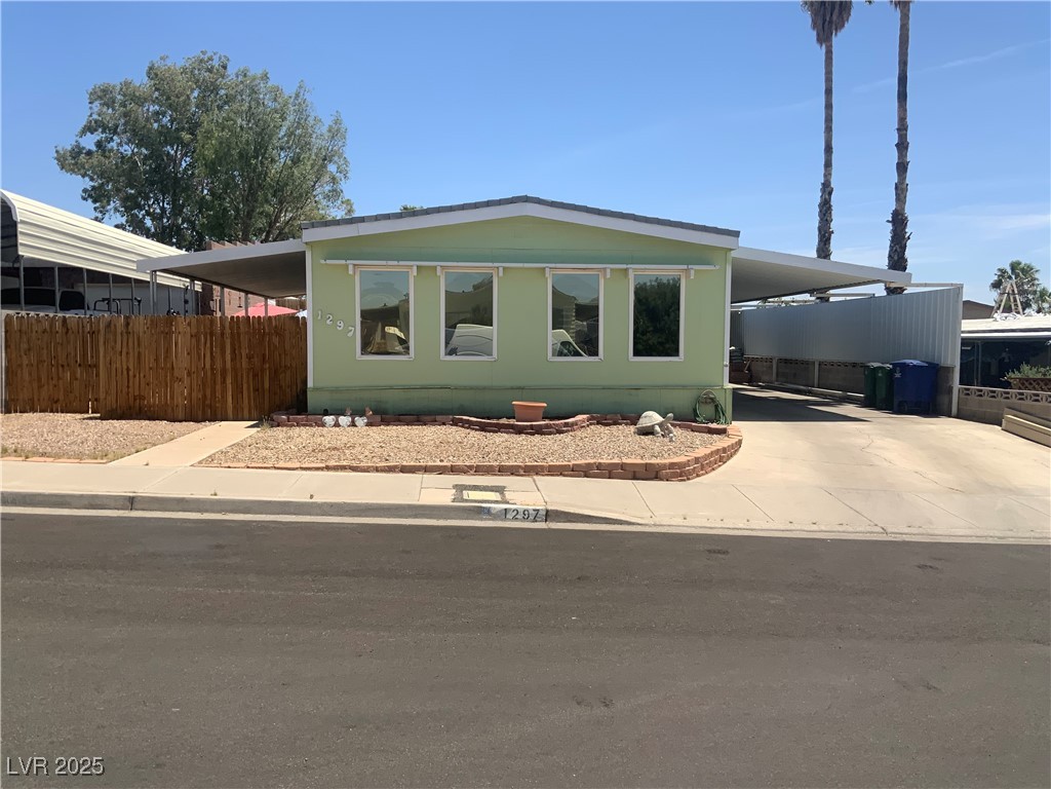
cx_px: 526
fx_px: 880
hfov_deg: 61.7
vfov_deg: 48.2
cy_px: 394
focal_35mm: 29
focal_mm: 3
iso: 16
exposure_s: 1/2141
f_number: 1.8
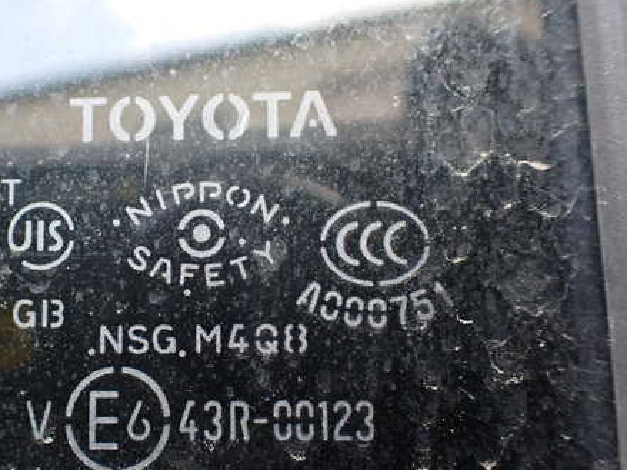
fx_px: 742
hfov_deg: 45.1
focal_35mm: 41
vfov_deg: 35.1
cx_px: 210
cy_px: 246
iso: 200
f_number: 2.3
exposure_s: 1/125
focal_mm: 5.4
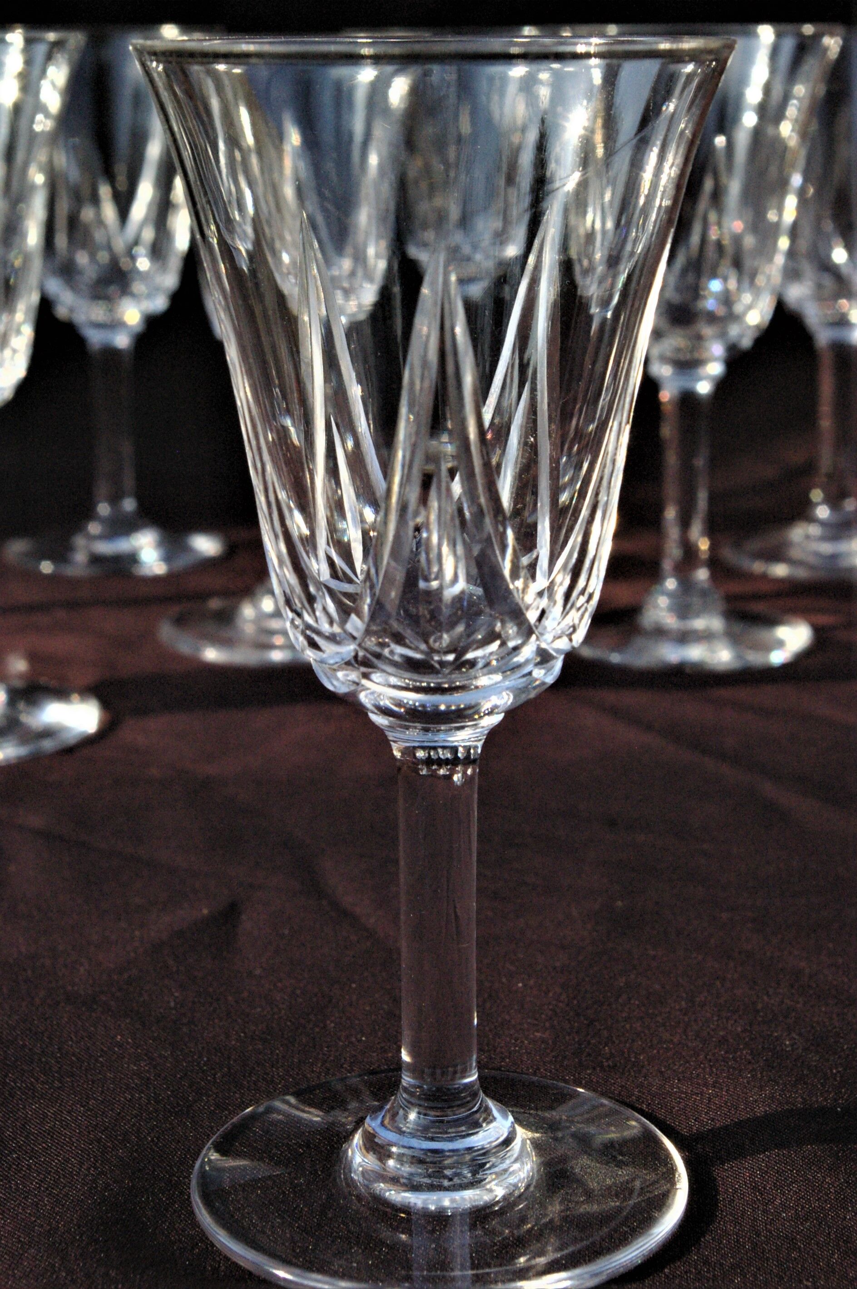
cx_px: 428
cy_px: 644
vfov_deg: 49.6
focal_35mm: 39
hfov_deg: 34.2
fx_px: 1395
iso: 1600
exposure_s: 1/1000
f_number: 9.5
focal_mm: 26
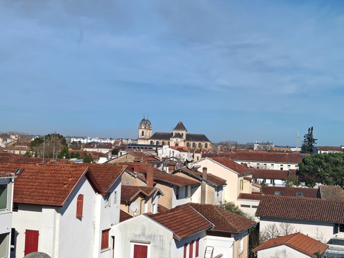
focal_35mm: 60
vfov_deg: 24.4
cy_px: 129
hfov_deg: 32.2
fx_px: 596
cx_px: 172
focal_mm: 5.4
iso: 50
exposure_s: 1/3100
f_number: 1.6
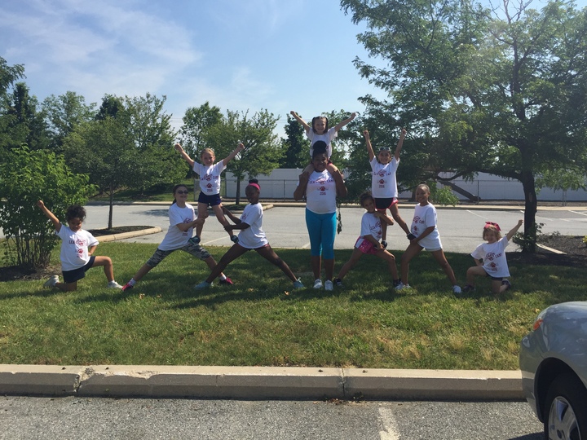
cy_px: 220
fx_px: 492
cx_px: 294
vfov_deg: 48.2
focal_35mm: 29
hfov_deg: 61.7
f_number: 2.2
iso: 32
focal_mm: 4.15
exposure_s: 1/2639
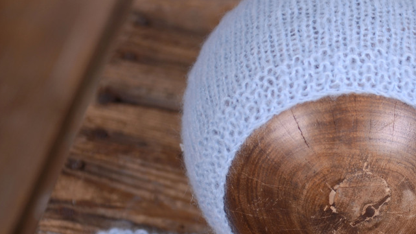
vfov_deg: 4.9
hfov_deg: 8.6
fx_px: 2746
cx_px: 329
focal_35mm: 249
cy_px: 153
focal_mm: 85
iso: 100
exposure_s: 1/100
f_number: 4
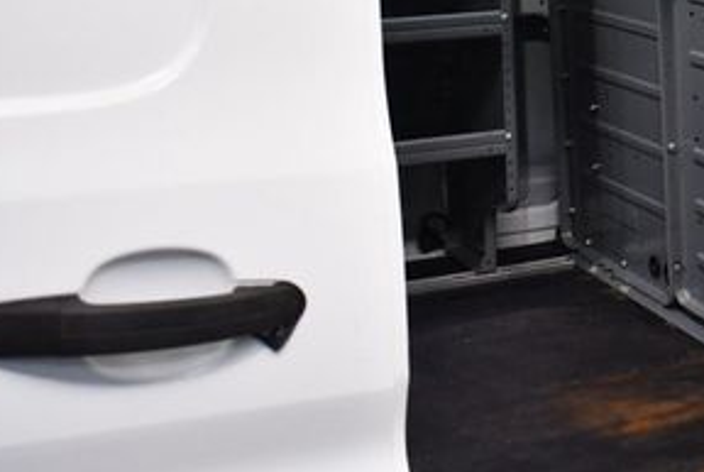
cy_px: -12
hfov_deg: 23.8
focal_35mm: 80
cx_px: 765
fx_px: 1567
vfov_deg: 16.7
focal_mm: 18
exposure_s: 1/125
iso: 1100
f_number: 3.5
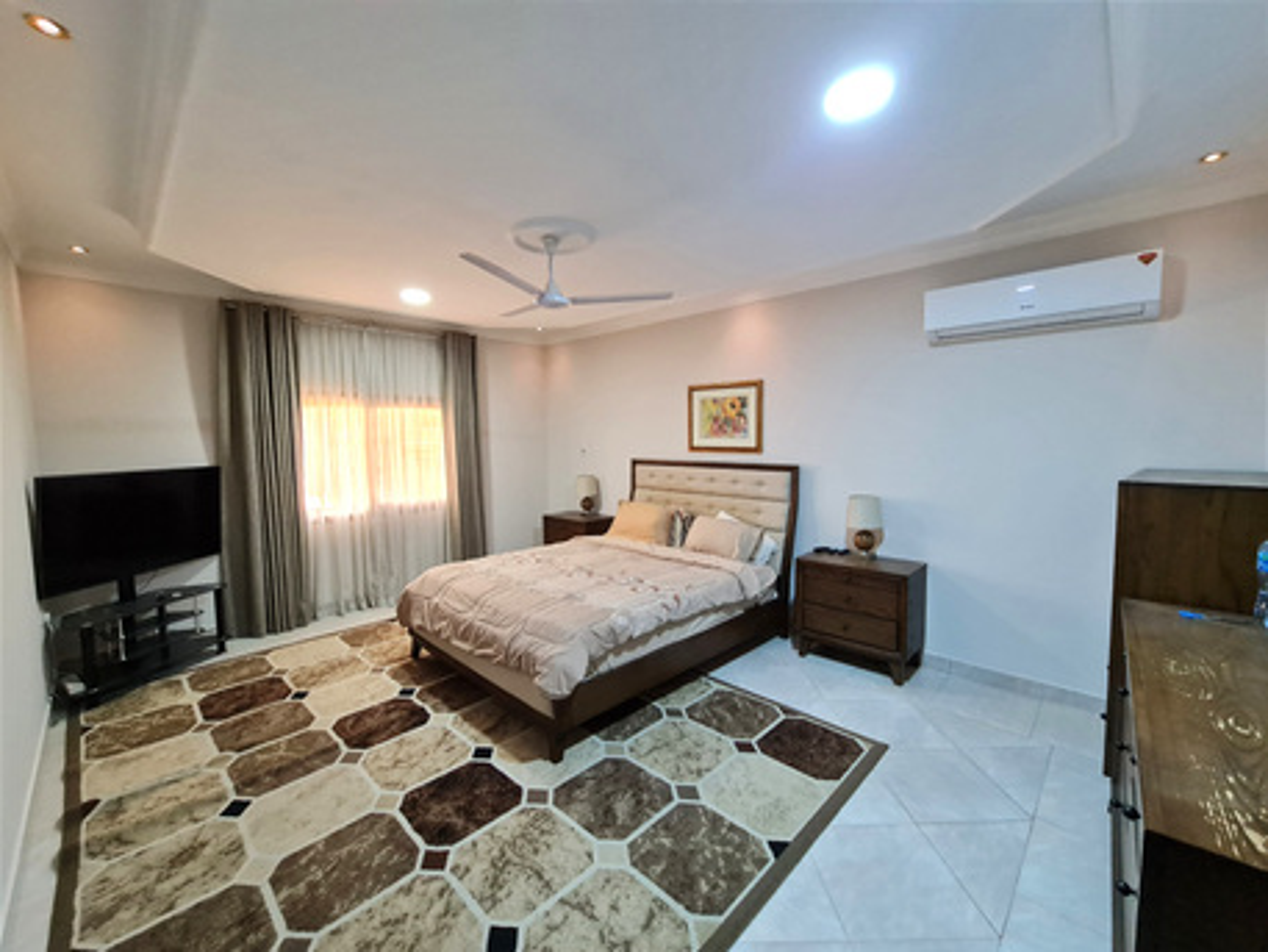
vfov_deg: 89.9
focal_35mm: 13
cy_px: 476
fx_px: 476
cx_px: 634
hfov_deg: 106.2
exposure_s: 1/50
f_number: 2.2
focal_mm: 2.2
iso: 400
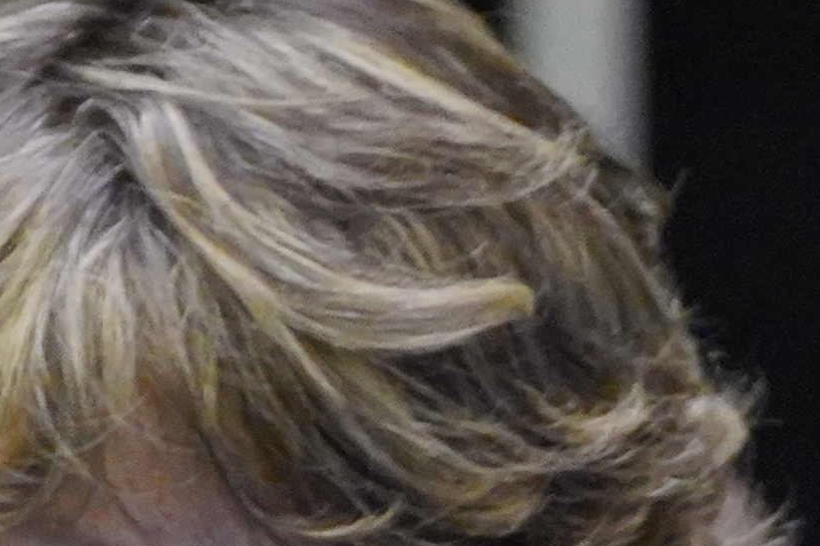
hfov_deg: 1.4
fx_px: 33406
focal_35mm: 1467
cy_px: 1786
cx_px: -1937
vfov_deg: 0.9
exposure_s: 1/160
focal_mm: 200
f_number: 4
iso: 4000
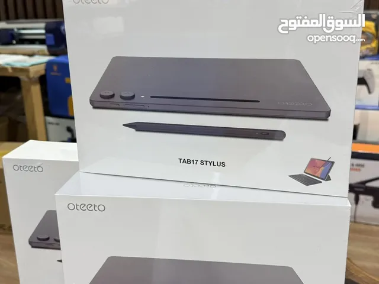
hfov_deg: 71.6
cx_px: 190
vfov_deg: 56.8
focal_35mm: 24
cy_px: 142
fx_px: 263
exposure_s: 1/100
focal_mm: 6.76
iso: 64
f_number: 1.78
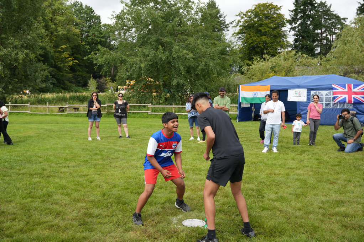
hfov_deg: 53.1
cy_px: 121
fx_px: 364
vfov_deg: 36.9
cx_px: 182
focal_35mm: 36
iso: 250
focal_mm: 36
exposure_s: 1/800
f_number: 5
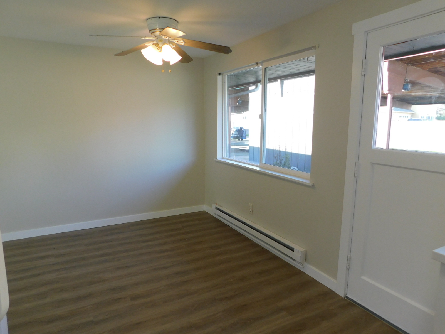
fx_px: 296
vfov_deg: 58.9
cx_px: 222
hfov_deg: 73.9
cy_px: 167
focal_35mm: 23
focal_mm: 4
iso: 125
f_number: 3
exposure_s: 1/60
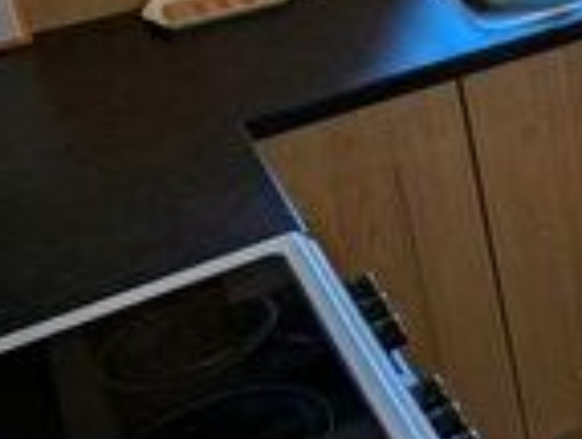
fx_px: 1315
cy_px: -128
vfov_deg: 17.8
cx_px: 1125
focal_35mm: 78
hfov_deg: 18.1
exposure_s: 1/93
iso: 70
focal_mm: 2.35
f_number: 2.2
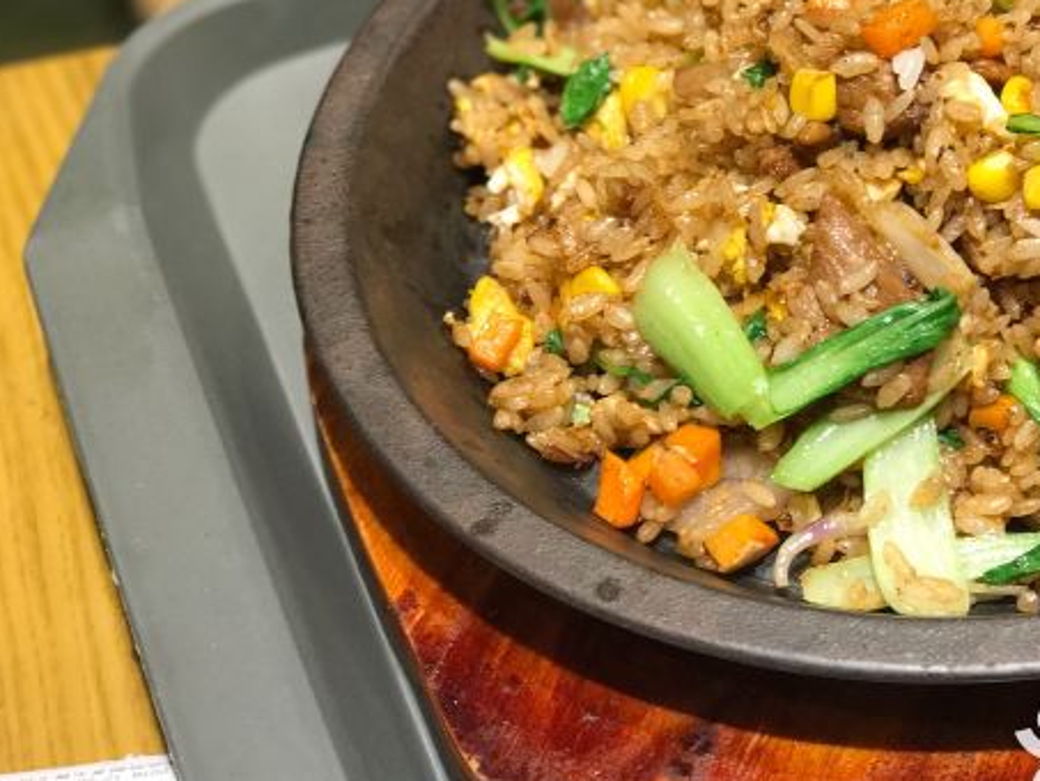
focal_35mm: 88
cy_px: 272
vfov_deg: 16.8
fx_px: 2645
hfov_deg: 22.0
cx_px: 787
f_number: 2.8
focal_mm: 6.6
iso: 125
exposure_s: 1/50
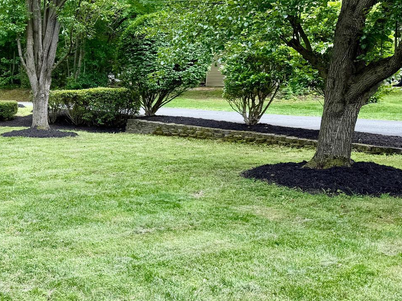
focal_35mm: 51
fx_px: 592
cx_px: -11
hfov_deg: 33.8
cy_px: 119
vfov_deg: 28.5
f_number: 1.78
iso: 80
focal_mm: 6.76
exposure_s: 1/728
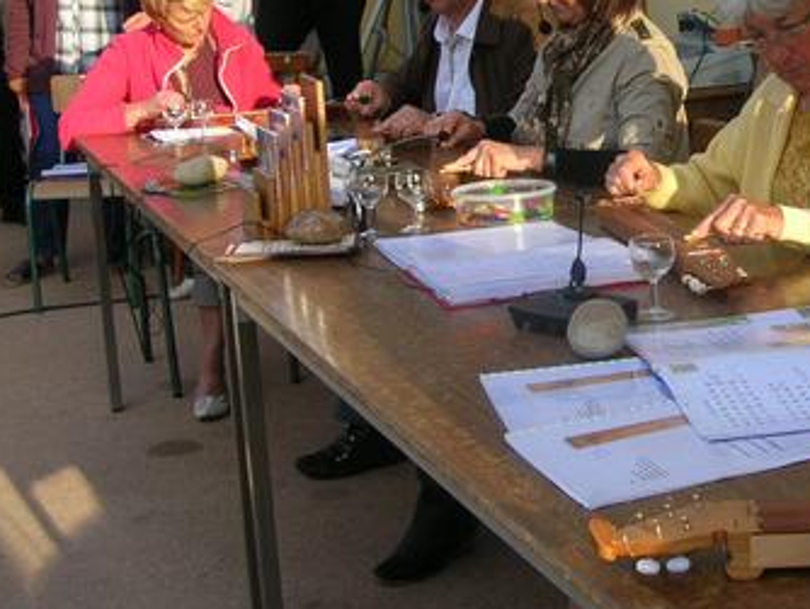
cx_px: 689
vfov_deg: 21.8
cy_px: 189
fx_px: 1569
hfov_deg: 28.1
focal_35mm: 67
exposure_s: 1/210
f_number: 2.8
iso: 50
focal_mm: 5.8
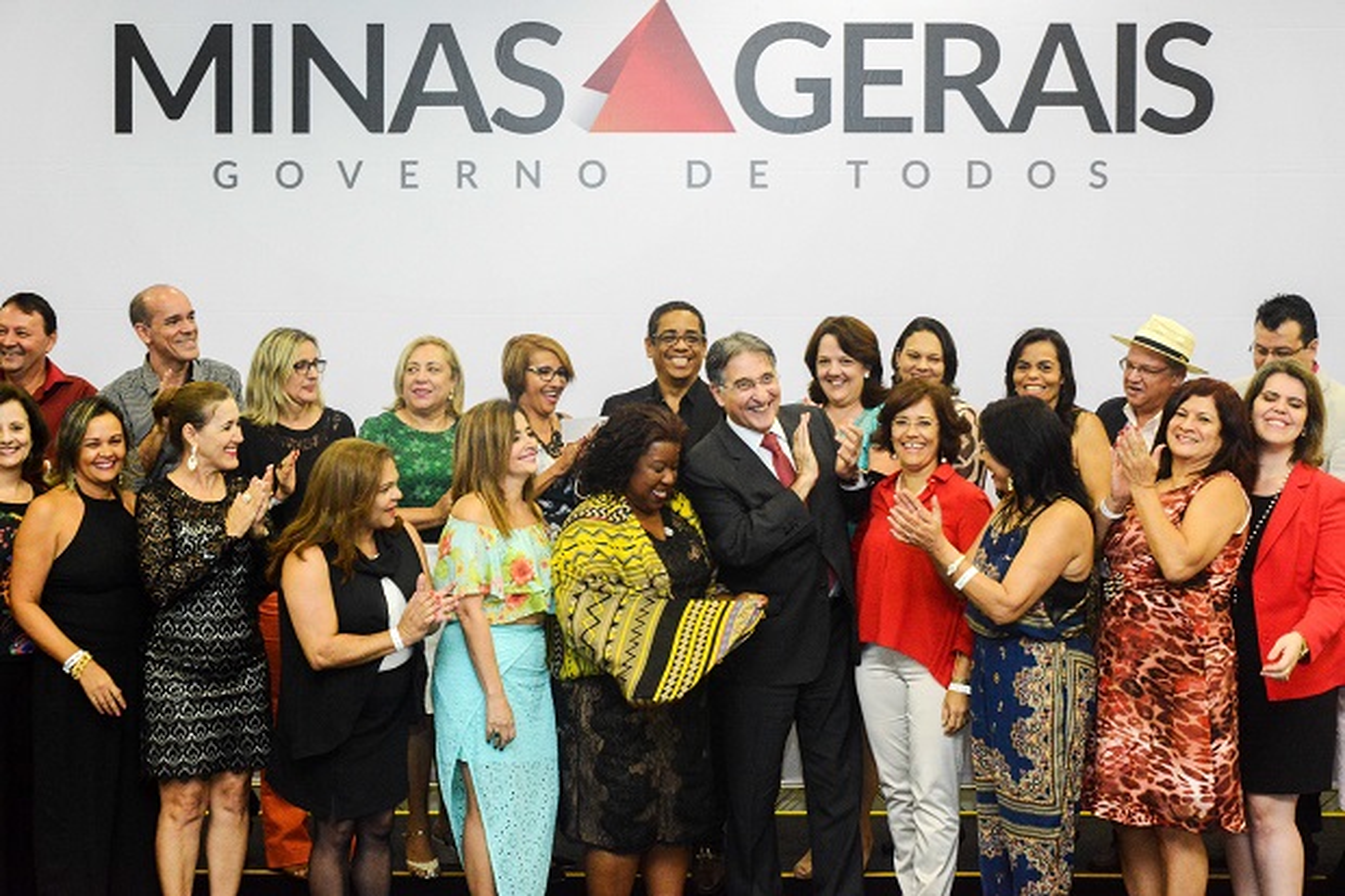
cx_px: 672
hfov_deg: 35.6
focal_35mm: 56
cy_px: 448
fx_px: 2092
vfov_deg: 24.2
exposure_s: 1/125
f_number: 8
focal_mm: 56
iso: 6400
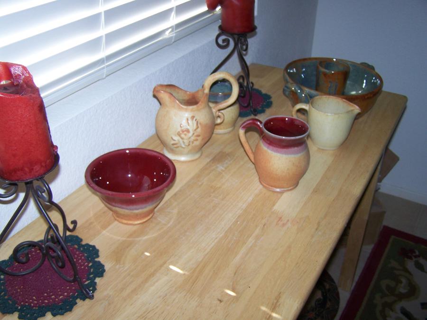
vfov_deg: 37.7
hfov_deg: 49.0
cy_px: 160
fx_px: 469
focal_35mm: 38
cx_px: 214
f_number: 2.8
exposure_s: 1/60
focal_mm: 6.3
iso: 80
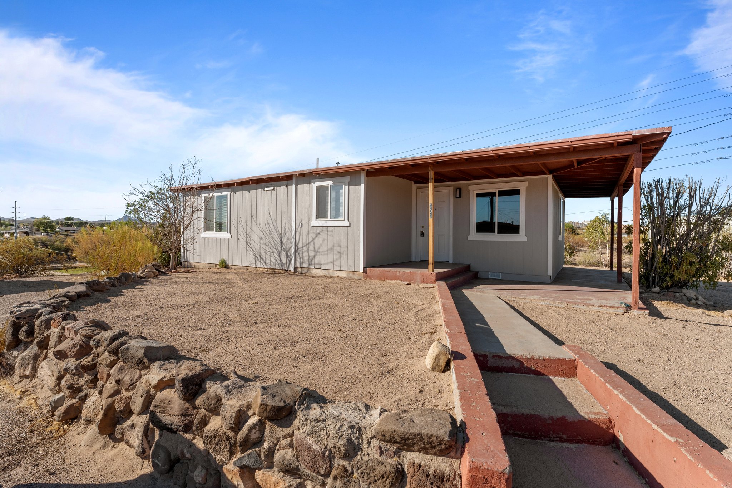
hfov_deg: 92.6
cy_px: 244
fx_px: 350
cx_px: 366
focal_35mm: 17
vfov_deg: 69.8
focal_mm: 17.2
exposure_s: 1/1600
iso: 400
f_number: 8
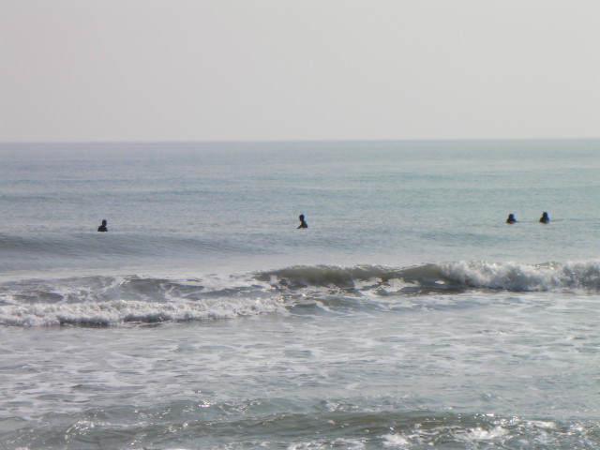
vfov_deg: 8.6
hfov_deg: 11.4
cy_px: 225
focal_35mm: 173
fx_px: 2999
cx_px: 300
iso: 50
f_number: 5.9
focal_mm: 28.9
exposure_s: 1/516
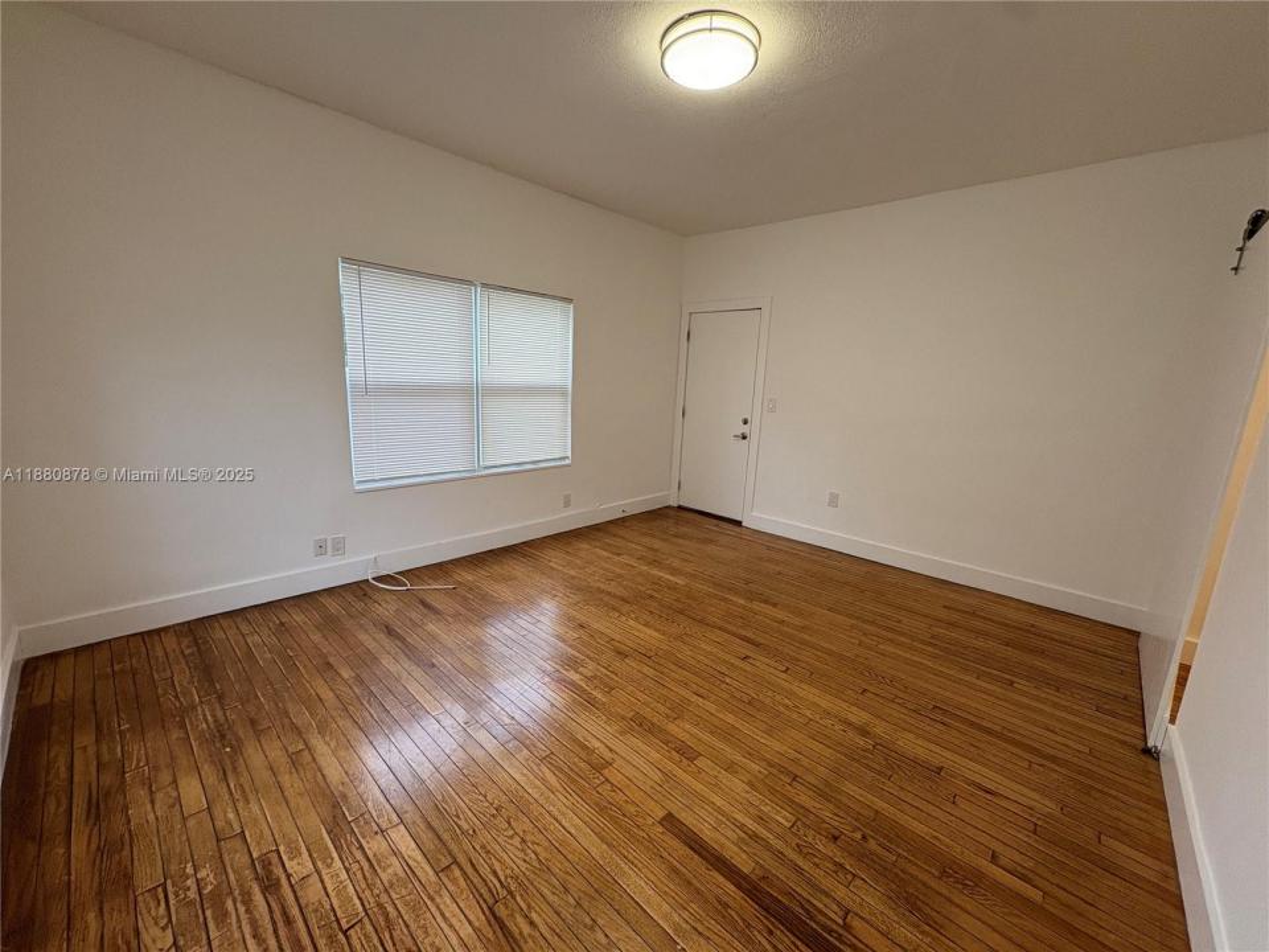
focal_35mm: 14
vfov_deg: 85.7
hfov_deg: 102.1
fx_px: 513
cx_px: 634
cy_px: 476
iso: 160
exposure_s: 1/120
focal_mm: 2.22
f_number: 2.2
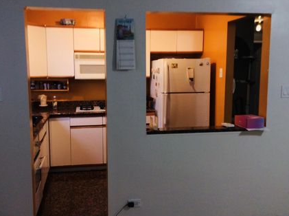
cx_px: 136
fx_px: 317
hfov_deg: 49.0
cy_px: 101
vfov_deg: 37.6
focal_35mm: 38
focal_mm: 3.3
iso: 40
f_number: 2.4
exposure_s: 1/24
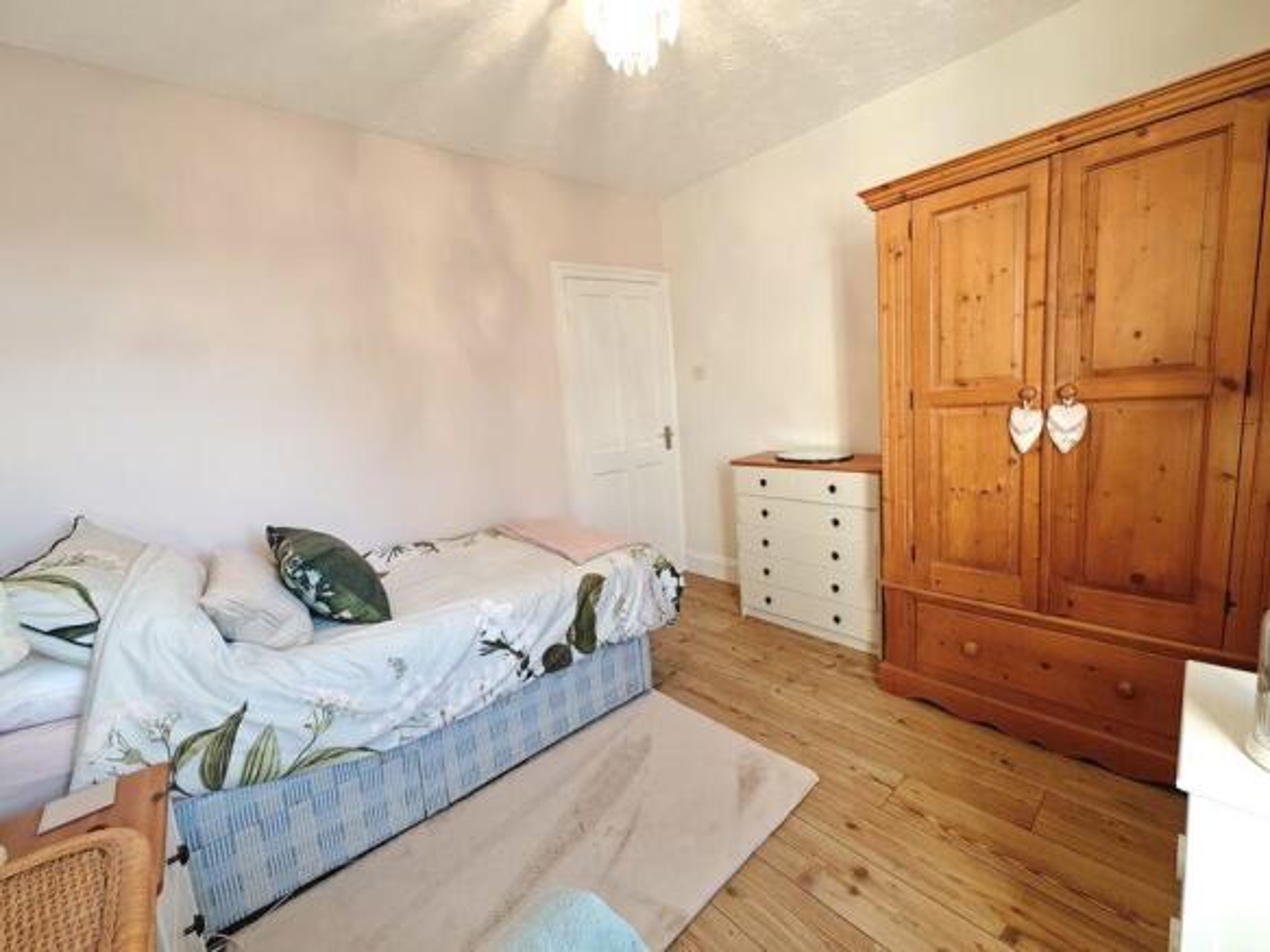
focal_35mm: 12
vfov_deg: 94.5
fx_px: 440
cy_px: 476
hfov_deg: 110.5
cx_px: 635
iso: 160
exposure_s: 1/50
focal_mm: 2.03
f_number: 1.8
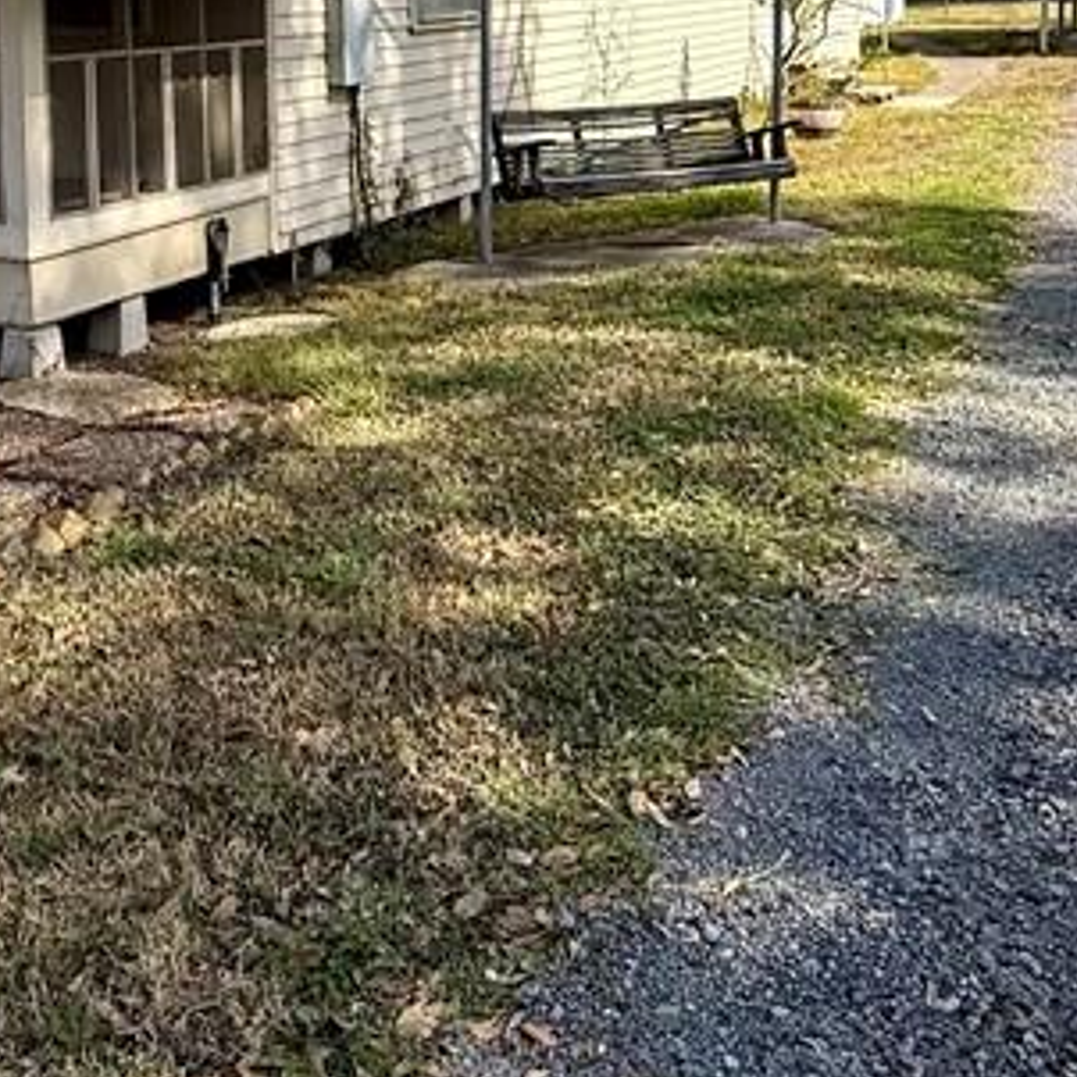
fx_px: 1478
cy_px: 93
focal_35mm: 42
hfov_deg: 39.8
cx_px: 407
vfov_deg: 37.2
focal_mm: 2.22
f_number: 2.2
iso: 50
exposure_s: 1/1068
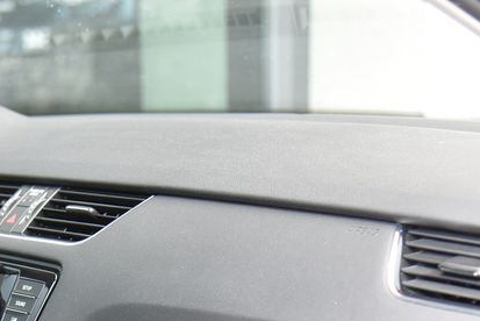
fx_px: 1588
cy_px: 379
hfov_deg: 17.1
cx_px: 120
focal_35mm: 119
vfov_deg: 11.3
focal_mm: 48
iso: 500
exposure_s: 1/60
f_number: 4
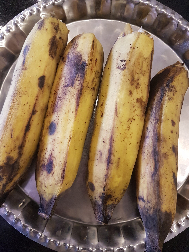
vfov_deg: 67.3
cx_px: 94
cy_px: 126
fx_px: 189
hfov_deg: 53.1
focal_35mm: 26
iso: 200
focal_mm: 4.2
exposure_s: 1/50
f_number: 1.7
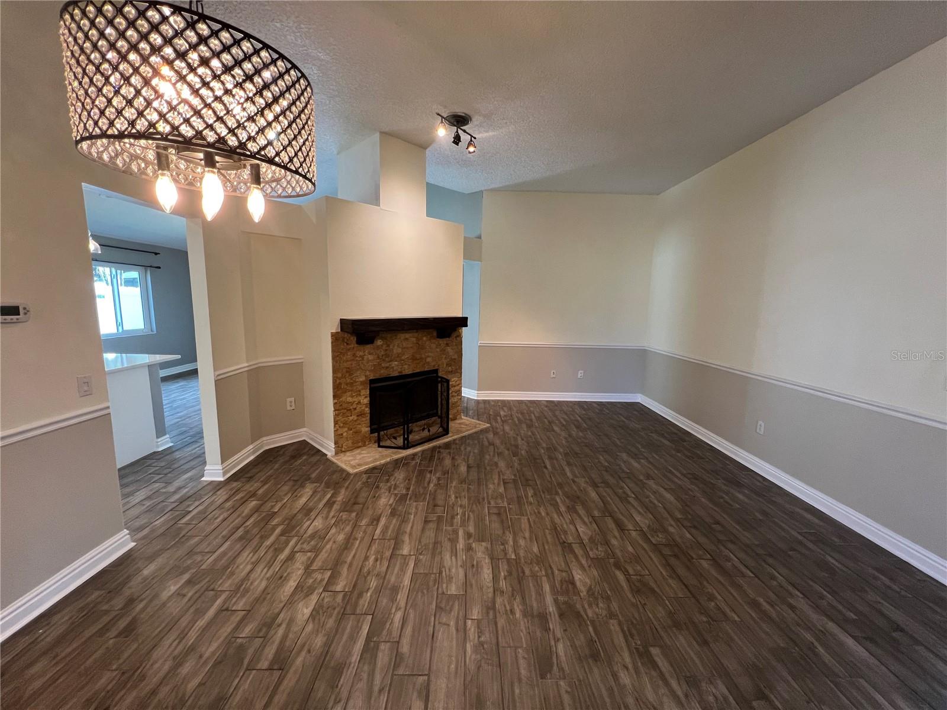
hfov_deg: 106.2
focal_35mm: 13
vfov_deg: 89.9
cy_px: 355
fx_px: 356
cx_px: 474
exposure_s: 1/60
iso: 200
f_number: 1.8
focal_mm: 1.57
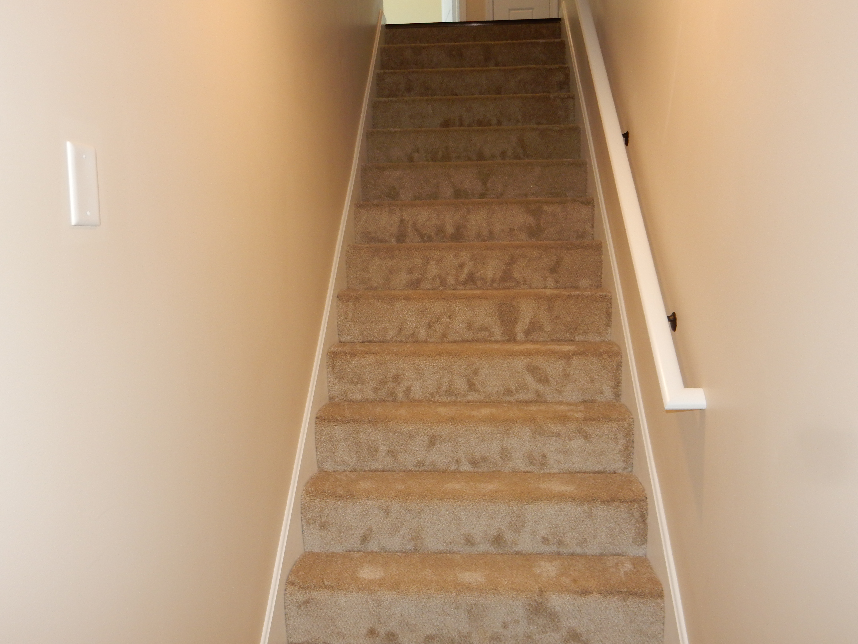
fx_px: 744
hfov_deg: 60.0
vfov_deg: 46.8
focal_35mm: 30
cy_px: 322
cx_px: 429
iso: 200
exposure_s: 1/30
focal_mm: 5.4
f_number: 4
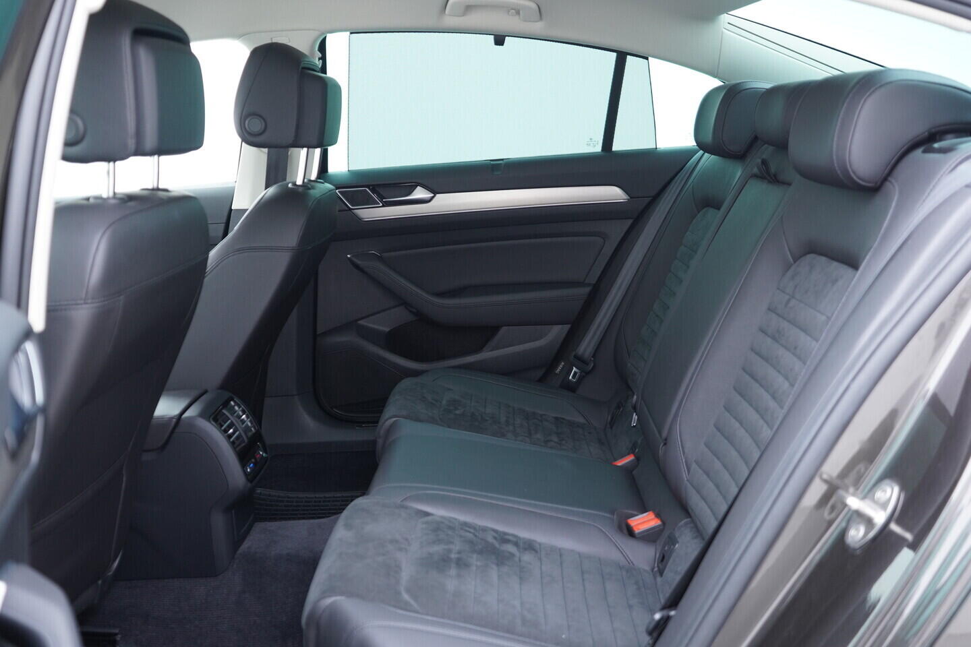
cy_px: 324
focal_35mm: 36
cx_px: 486
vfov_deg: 36.9
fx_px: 971
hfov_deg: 53.1
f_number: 2.8
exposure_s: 1/40
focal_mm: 24
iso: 500
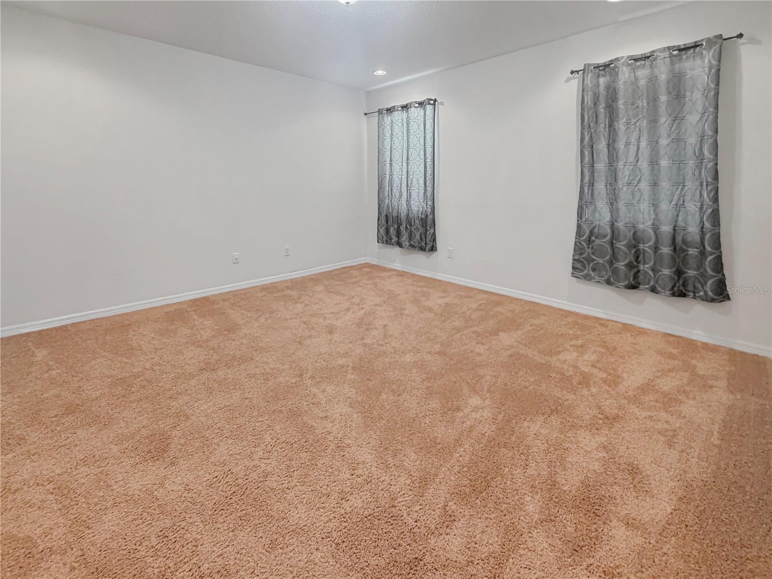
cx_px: 386
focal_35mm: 14
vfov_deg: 85.7
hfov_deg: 102.1
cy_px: 290
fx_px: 312
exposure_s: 1/60
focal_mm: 2.22
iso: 320
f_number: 2.2
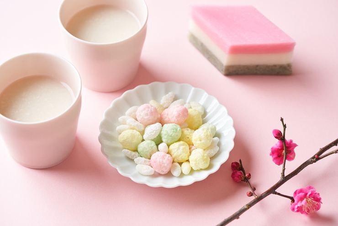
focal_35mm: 90
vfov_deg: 15.2
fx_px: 845
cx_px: 169
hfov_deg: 22.6
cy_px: 113
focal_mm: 90
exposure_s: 1/125
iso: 100
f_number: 5.6
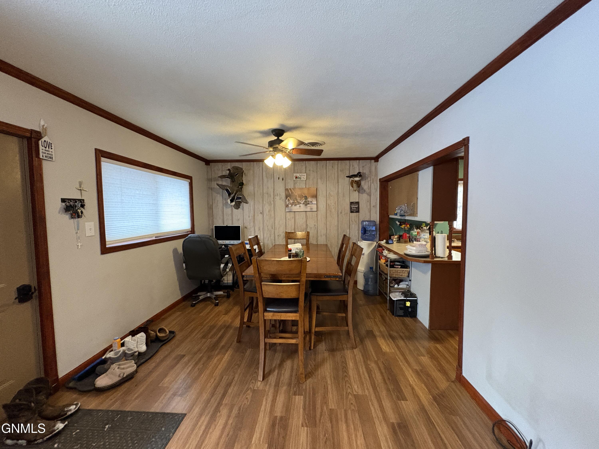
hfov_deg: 102.1
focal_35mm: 14
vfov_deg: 85.7
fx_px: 242
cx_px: 300
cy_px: 224
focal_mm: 2.22
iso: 640
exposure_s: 1/60
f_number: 2.2
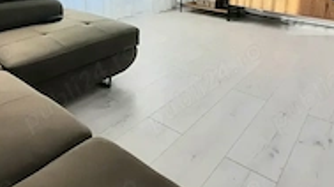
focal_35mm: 30
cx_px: 141
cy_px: -19
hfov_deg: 64.0
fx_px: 266
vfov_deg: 33.7
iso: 40
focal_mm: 1.74
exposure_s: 1/139
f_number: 2.2
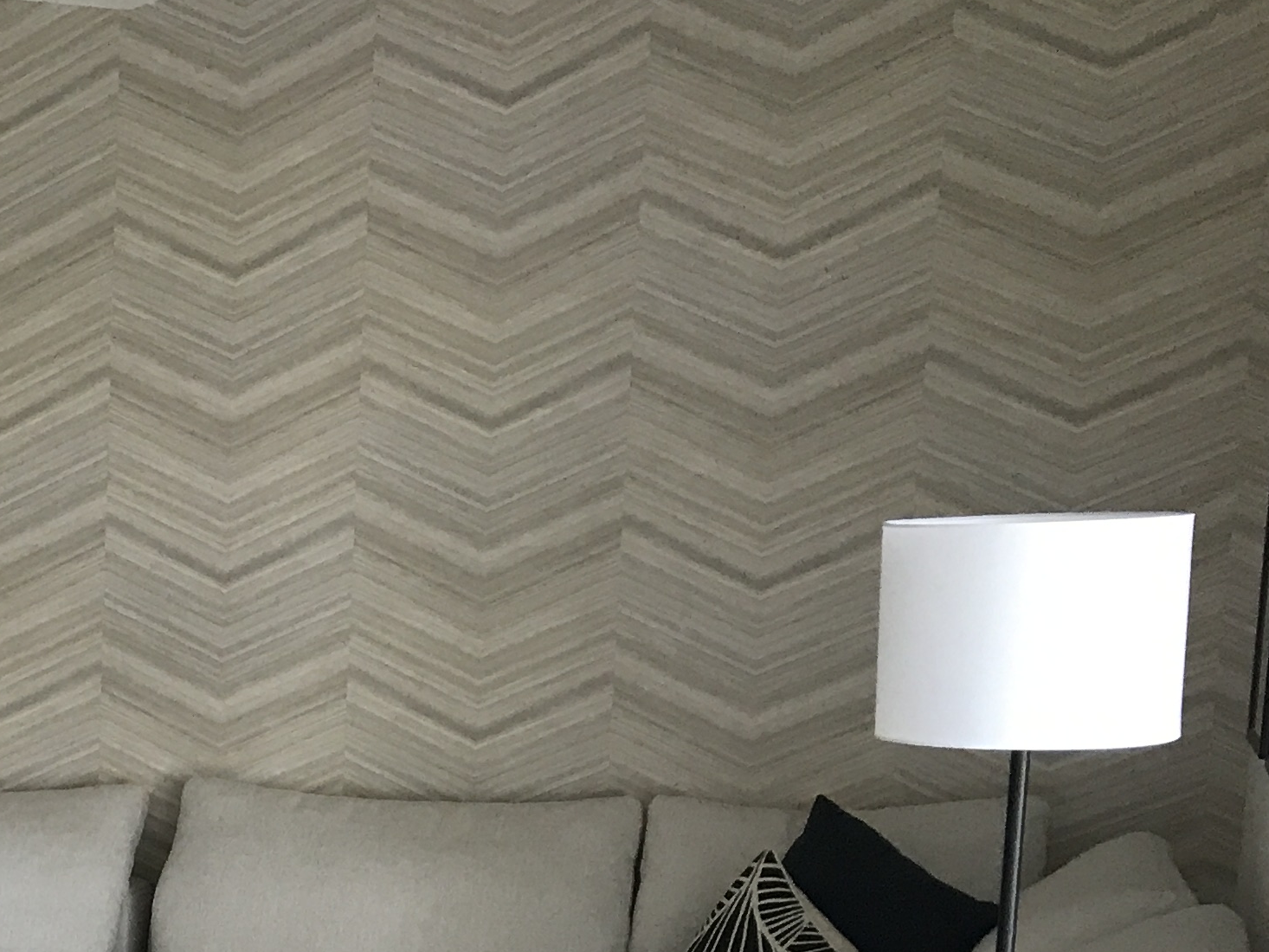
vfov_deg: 18.5
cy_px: 1010
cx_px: -427
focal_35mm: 77
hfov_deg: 22.4
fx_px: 2823
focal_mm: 3.99
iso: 25
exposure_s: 1/30
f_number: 1.8
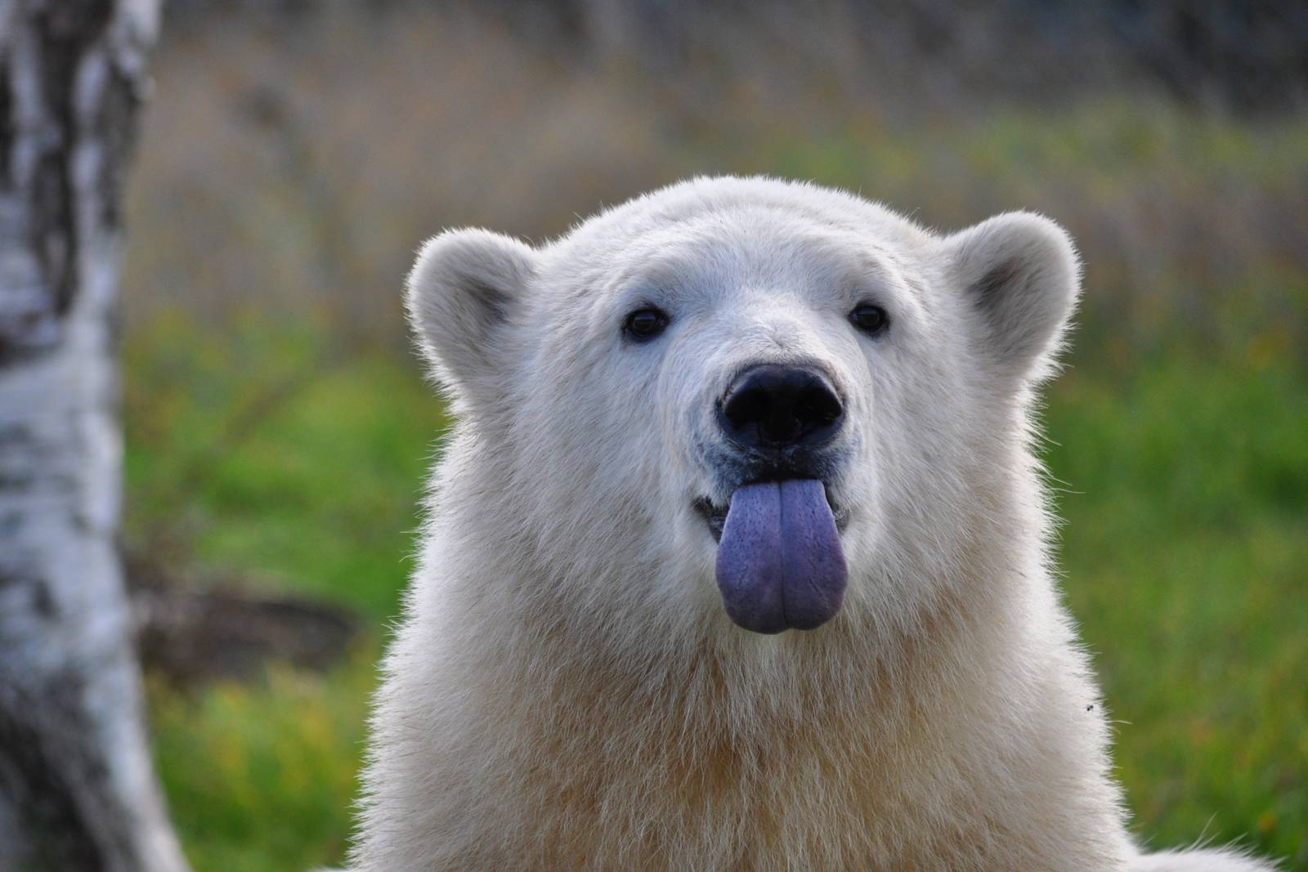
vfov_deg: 6.3
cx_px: 654
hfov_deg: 9.5
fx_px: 7903
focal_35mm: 218
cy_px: 436
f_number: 5
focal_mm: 145
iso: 450
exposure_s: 1/1000
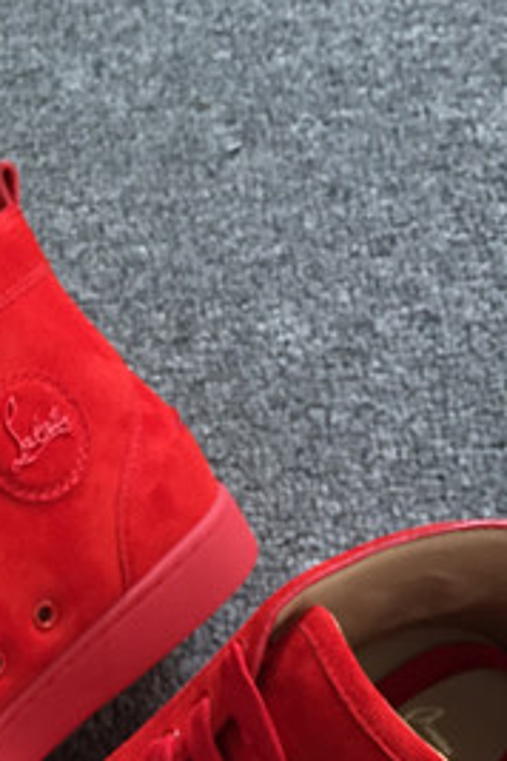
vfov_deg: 25.4
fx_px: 1669
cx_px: -205
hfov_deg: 16.1
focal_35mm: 79
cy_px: 557
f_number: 2.2
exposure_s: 1/33
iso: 160
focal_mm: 4.15
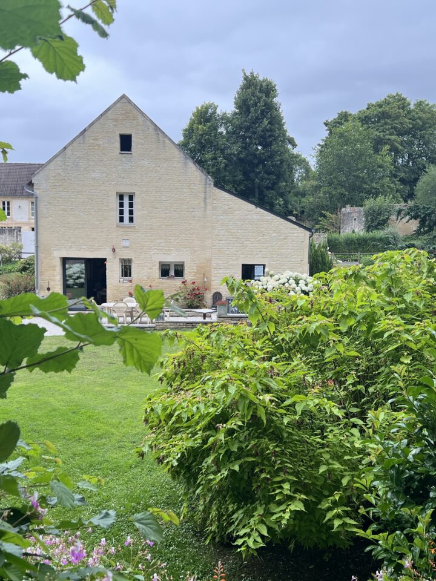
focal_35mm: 26
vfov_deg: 67.3
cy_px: 290
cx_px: 218
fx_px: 437
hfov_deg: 53.1
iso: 50
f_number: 1.5
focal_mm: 5.7
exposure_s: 1/391
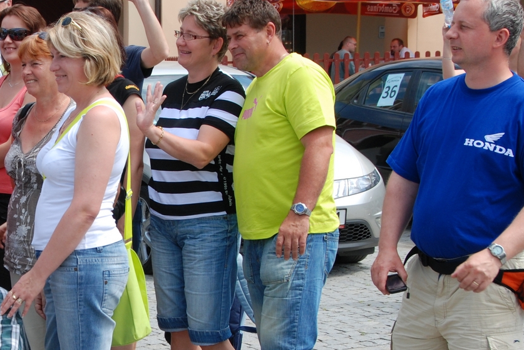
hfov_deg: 17.2
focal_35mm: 117
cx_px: 46
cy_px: 240
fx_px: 1705
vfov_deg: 11.7
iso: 200
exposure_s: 1/320
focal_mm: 34
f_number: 8
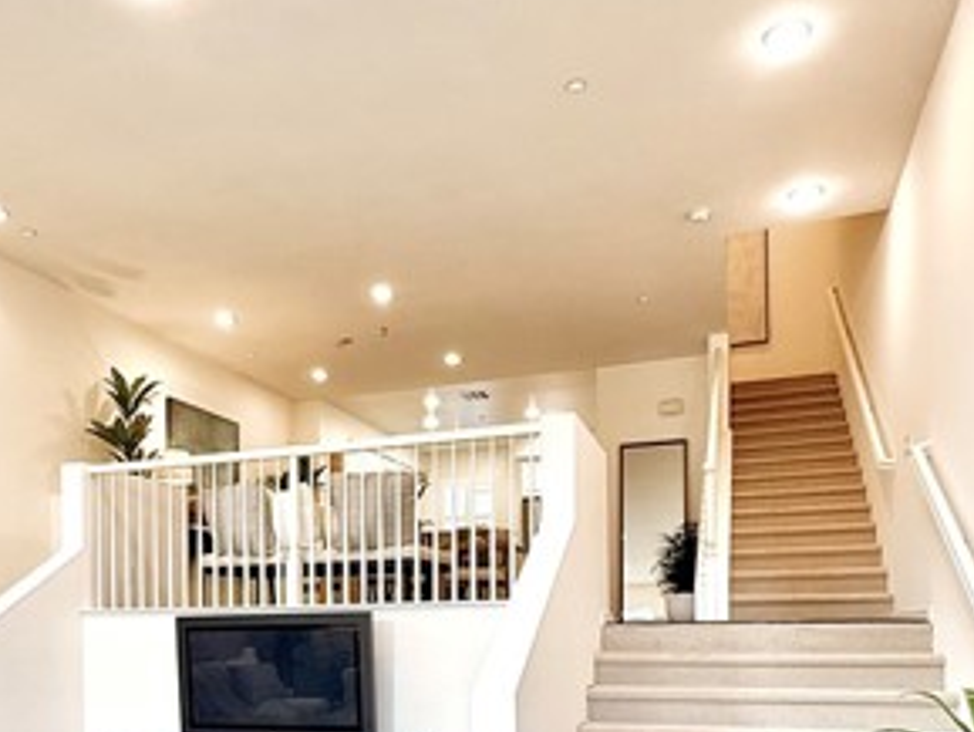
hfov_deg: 58.1
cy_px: 621
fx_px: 873
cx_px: 415
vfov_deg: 42.7
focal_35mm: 31
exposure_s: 1/120
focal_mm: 2.22
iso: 200
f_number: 2.2
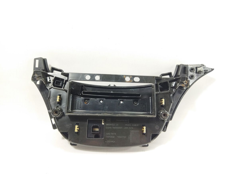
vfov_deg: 51.4
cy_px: 90
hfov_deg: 65.3
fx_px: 186
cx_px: 120
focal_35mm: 27
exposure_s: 1/50
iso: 138
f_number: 1.79
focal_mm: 4.71
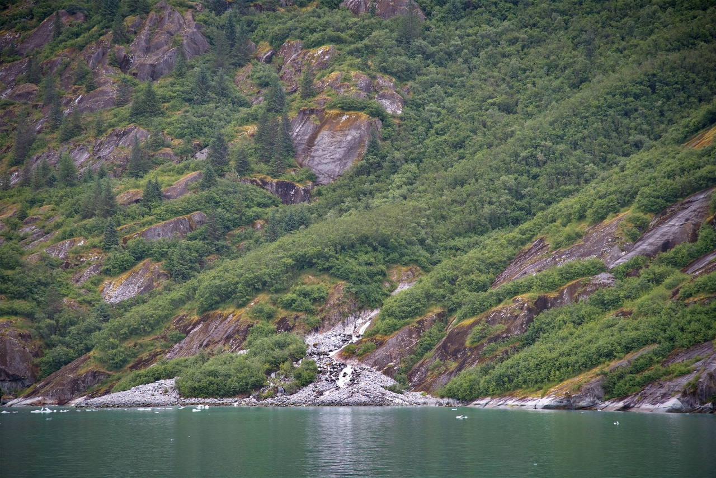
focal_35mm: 120
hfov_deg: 17.1
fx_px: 2387
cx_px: 358
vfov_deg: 11.4
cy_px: 239
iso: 250
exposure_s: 1/250
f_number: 4
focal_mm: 120
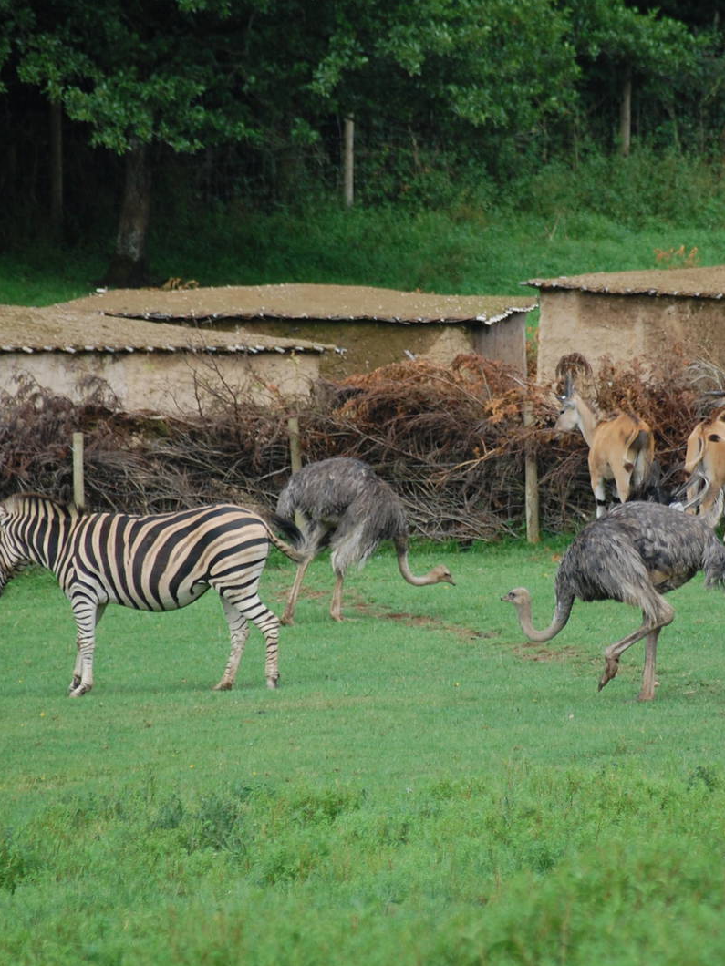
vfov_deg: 4.6
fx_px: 12148
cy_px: 484
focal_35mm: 435
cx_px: 450
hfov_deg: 3.4
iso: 400
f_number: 5.6
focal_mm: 200
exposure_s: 1/640
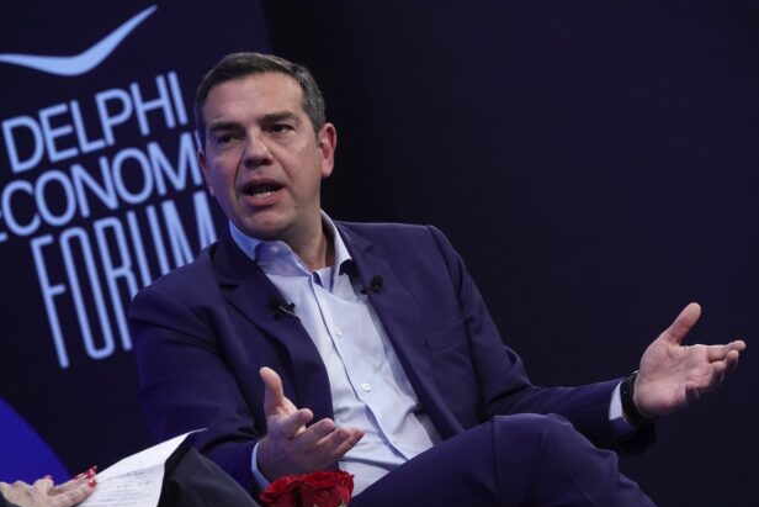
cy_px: 252
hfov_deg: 7.7
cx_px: 373
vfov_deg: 5.2
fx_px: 5609
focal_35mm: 266
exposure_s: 1/160
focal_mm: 93.9
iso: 1600
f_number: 5
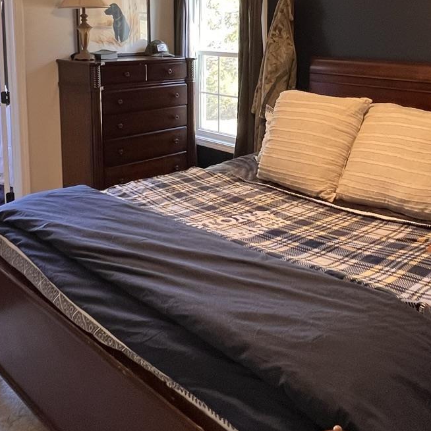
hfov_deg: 45.8
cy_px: 93
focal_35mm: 36
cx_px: 259
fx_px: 507
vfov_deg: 44.1
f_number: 1.8
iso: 200
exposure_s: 1/60
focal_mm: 1.57
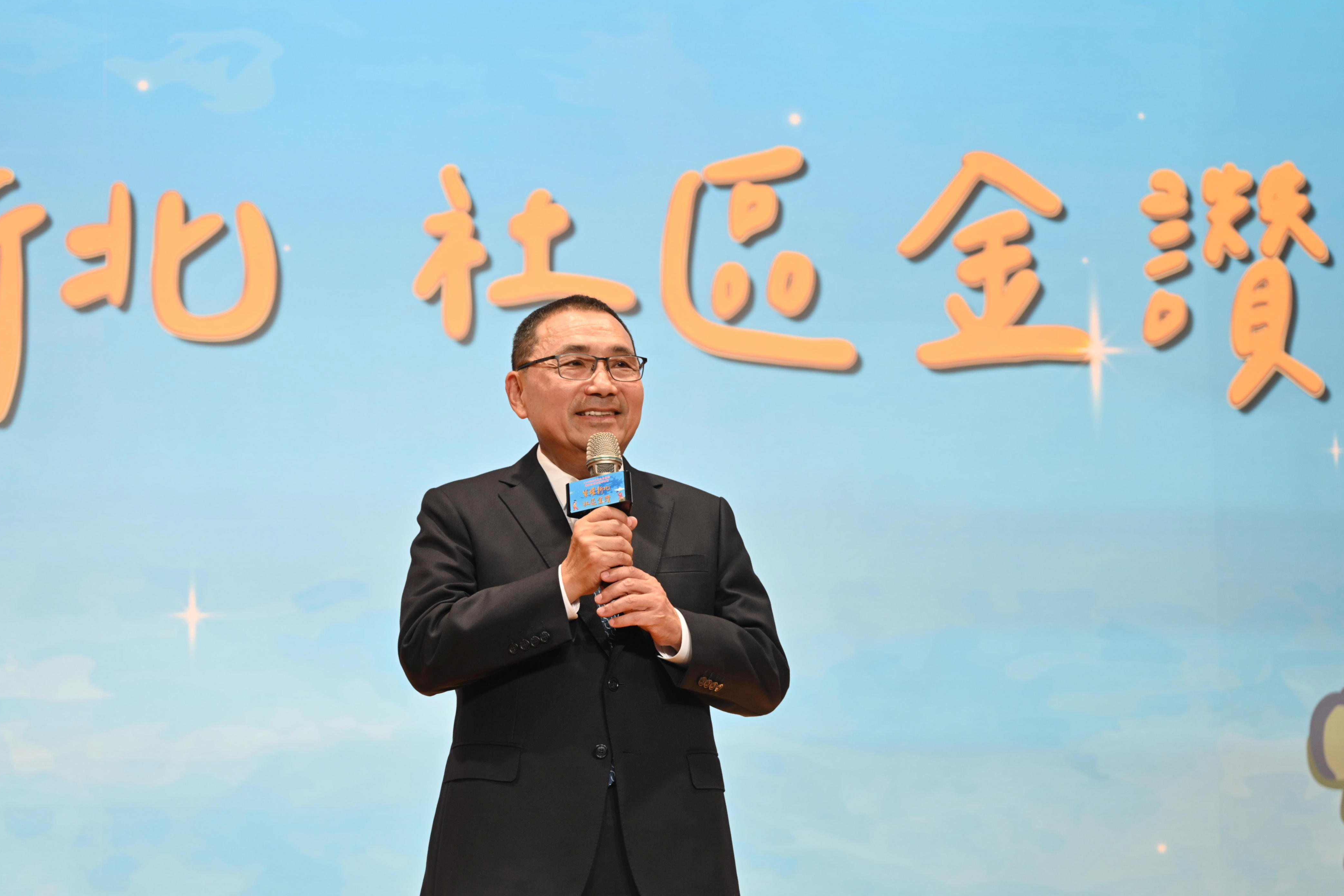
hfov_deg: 15.9
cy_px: 473
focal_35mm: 129
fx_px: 4816
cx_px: 636
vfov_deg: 10.6
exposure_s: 1/60
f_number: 4.5
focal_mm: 120
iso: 450
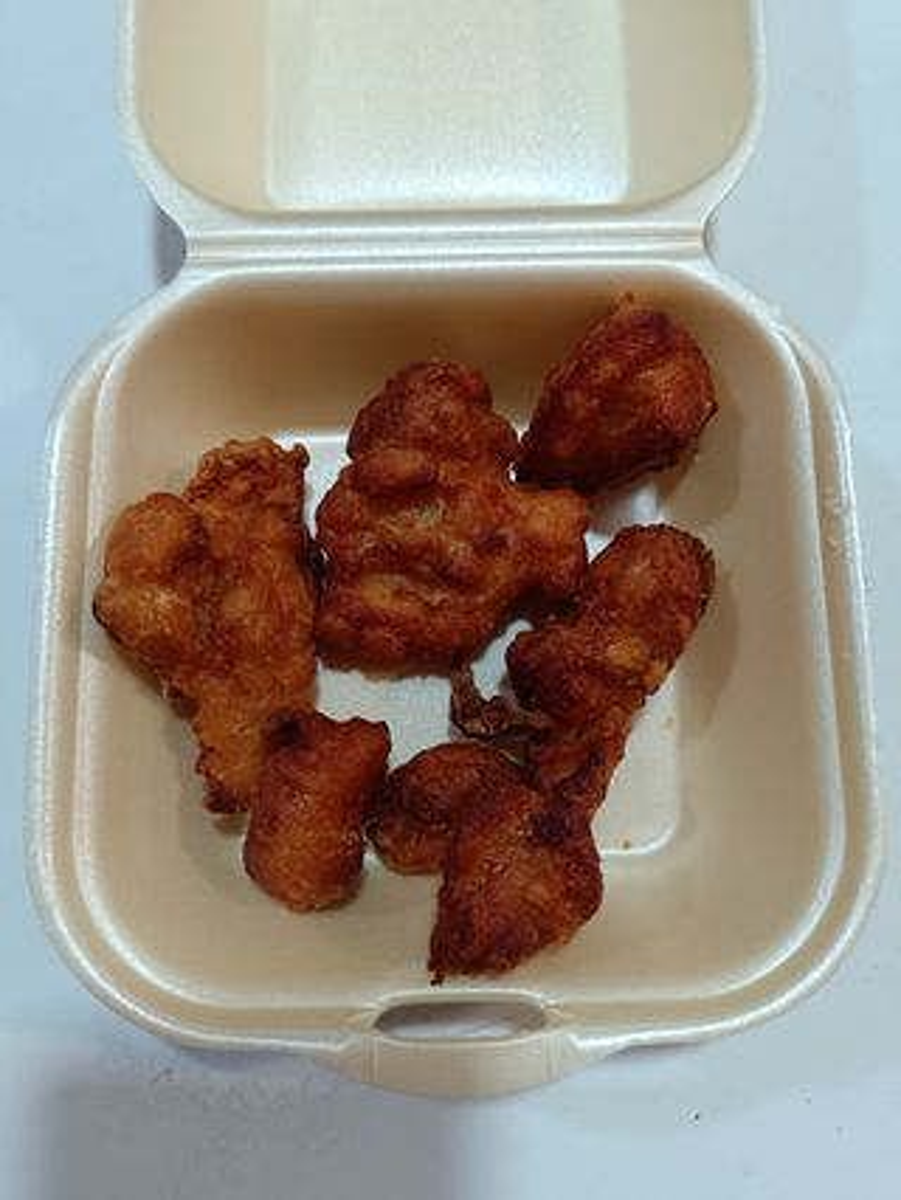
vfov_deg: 71.6
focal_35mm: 24
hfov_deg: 56.9
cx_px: 450
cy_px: 600
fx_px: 832
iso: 369
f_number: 1.88
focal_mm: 5.59
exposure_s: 1/50.1
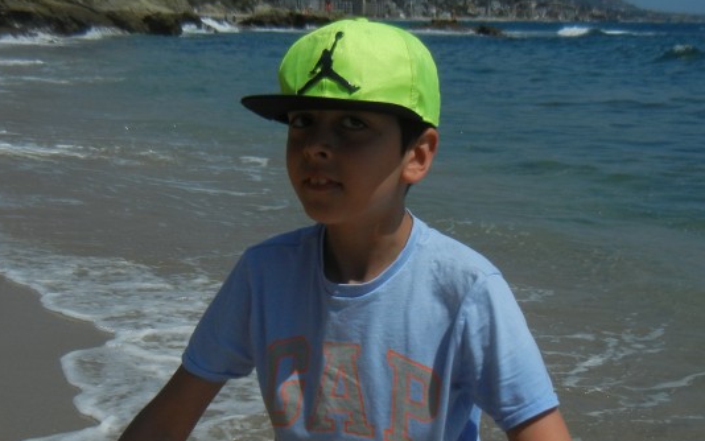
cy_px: 345
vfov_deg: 21.1
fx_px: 1172
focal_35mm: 61
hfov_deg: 33.5
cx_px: 347
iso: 160
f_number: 7
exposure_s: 1/1462
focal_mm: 5.4
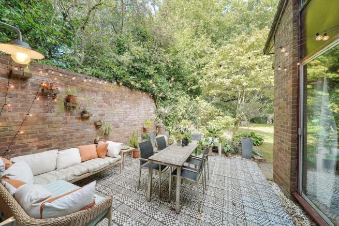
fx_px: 113
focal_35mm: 12
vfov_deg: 90.0
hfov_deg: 112.6
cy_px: 113
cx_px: 170
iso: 500
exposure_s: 1/125
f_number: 8
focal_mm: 12
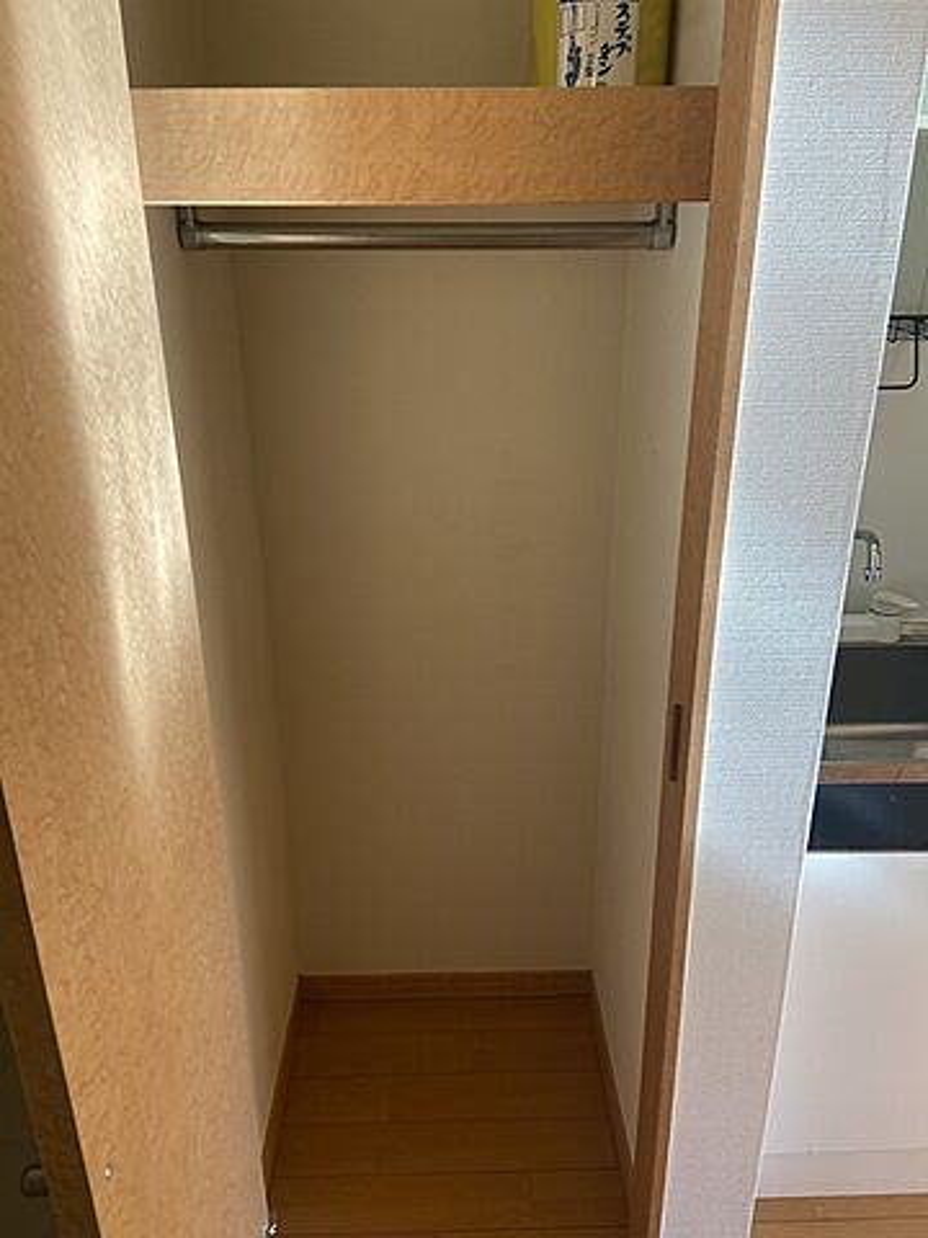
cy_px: 619
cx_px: 464
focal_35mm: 26
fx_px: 929
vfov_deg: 67.3
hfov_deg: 53.1
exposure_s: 1/100
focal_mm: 4.25
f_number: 1.8
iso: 50
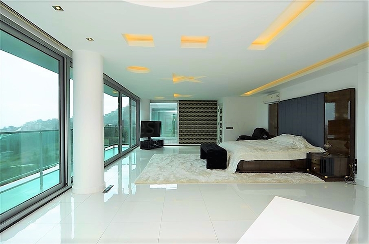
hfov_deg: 90.1
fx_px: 184
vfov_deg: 67.1
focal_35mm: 18
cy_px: 122
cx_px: 184
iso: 100
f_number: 5.6
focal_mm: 12
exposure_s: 1/125
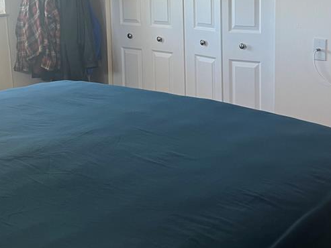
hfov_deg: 35.5
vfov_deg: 26.4
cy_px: 40
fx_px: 516
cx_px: 189
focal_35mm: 54
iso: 80
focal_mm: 5.7
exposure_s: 1/60
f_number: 1.5
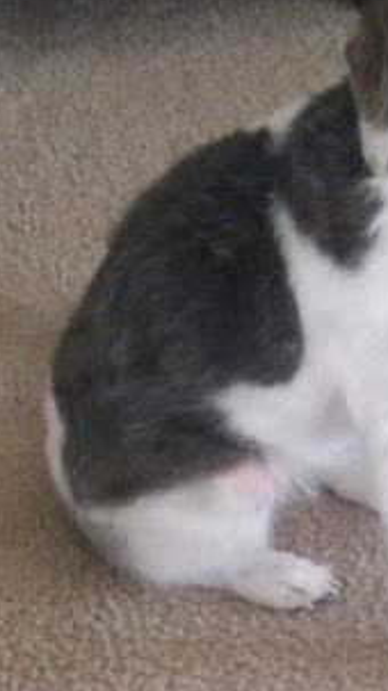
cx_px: 270
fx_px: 3390
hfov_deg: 6.5
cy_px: 279
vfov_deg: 11.6
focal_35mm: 185
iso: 500
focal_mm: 15.2
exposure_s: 1/40
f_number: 3.6
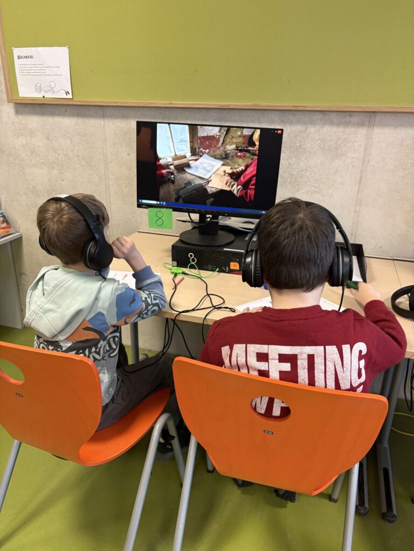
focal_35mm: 26
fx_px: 415
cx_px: 207
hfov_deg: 53.1
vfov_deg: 67.3
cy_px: 276
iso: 250
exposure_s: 1/50
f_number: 1.6
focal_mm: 5.96
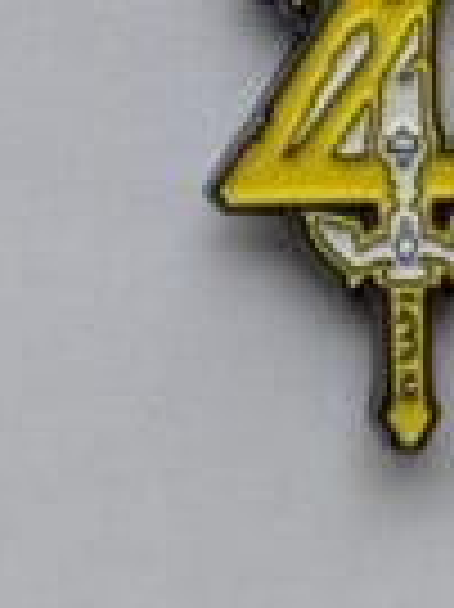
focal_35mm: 71
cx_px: 553
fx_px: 1244
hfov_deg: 19.4
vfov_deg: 24.9
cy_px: -108
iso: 50
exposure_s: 1/96.3
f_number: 1.85
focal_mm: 6.81
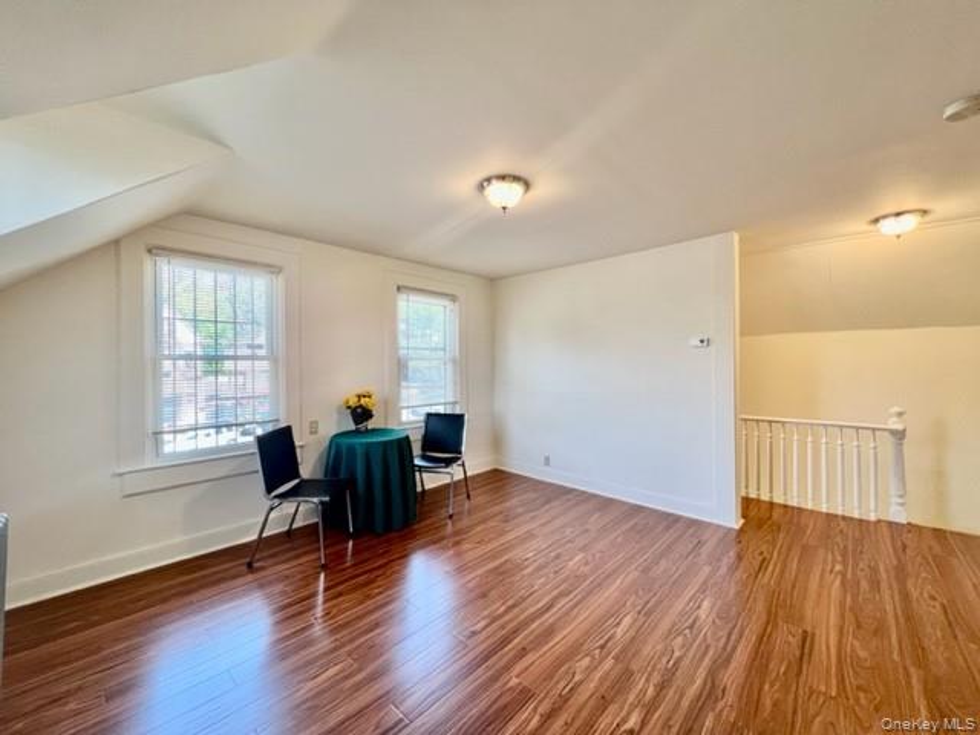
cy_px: 368
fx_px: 368
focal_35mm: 13
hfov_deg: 106.2
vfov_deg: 89.9
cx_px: 490
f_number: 1.8
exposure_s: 1/120
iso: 125
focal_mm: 1.57
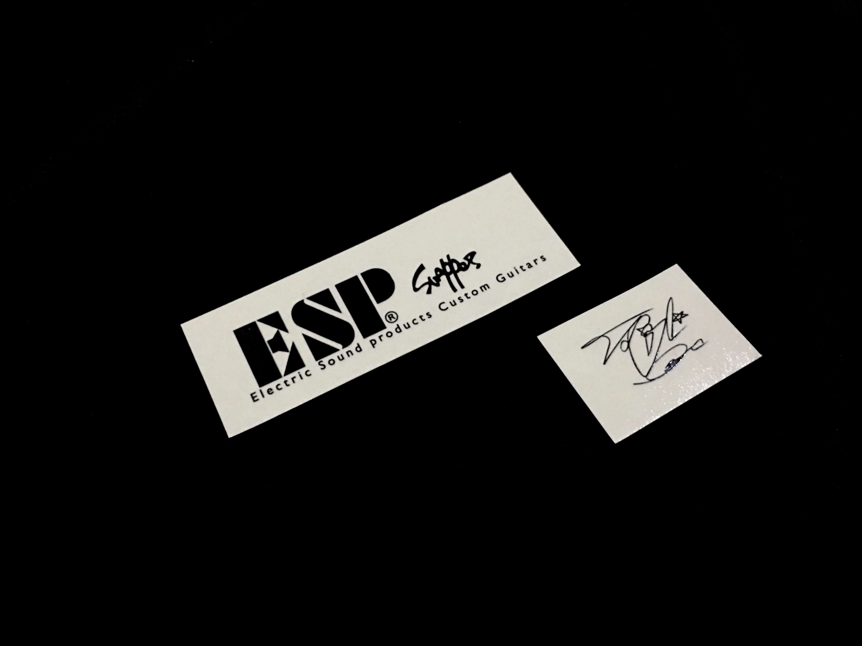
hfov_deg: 61.7
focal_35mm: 29
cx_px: 431
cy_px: 323
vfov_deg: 48.2
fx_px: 722
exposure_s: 1/4
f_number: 2.2
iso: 200
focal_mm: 4.15
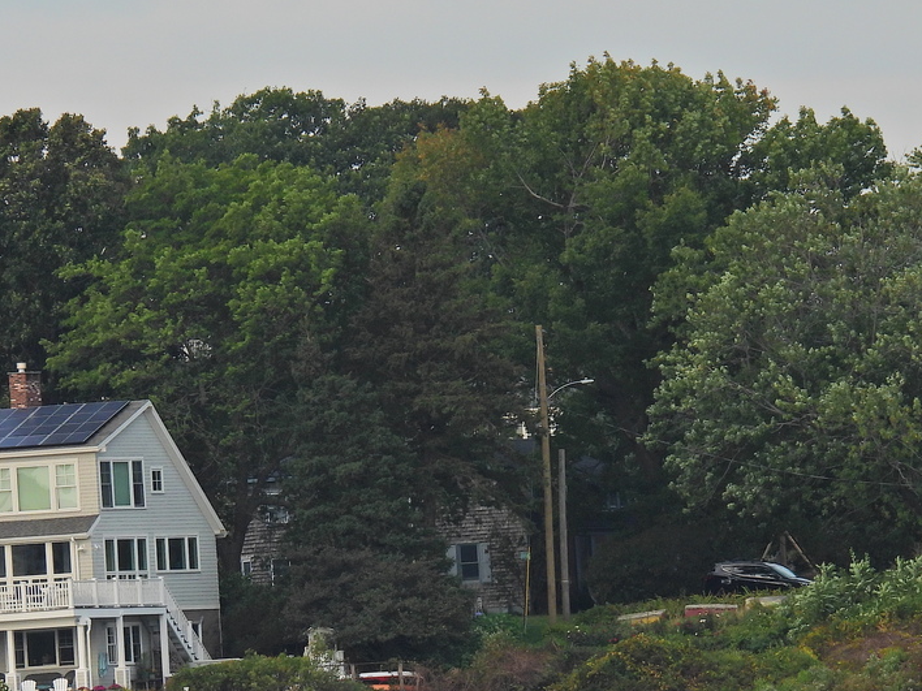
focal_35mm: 687
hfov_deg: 2.9
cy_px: 558
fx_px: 18298
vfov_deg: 2.2
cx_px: 115
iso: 100
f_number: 5
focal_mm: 67.8
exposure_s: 1/500
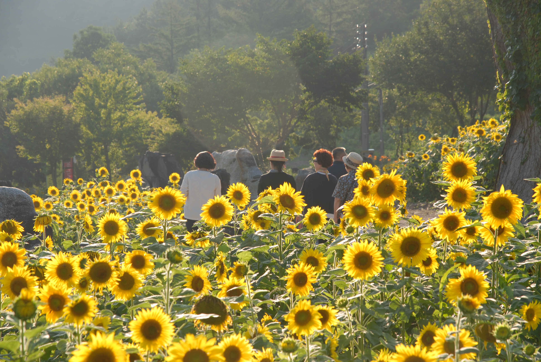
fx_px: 1580
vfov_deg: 13.1
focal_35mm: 105
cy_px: 181
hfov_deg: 19.4
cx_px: 270
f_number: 5.6
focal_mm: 70
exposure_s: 1/125
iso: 100
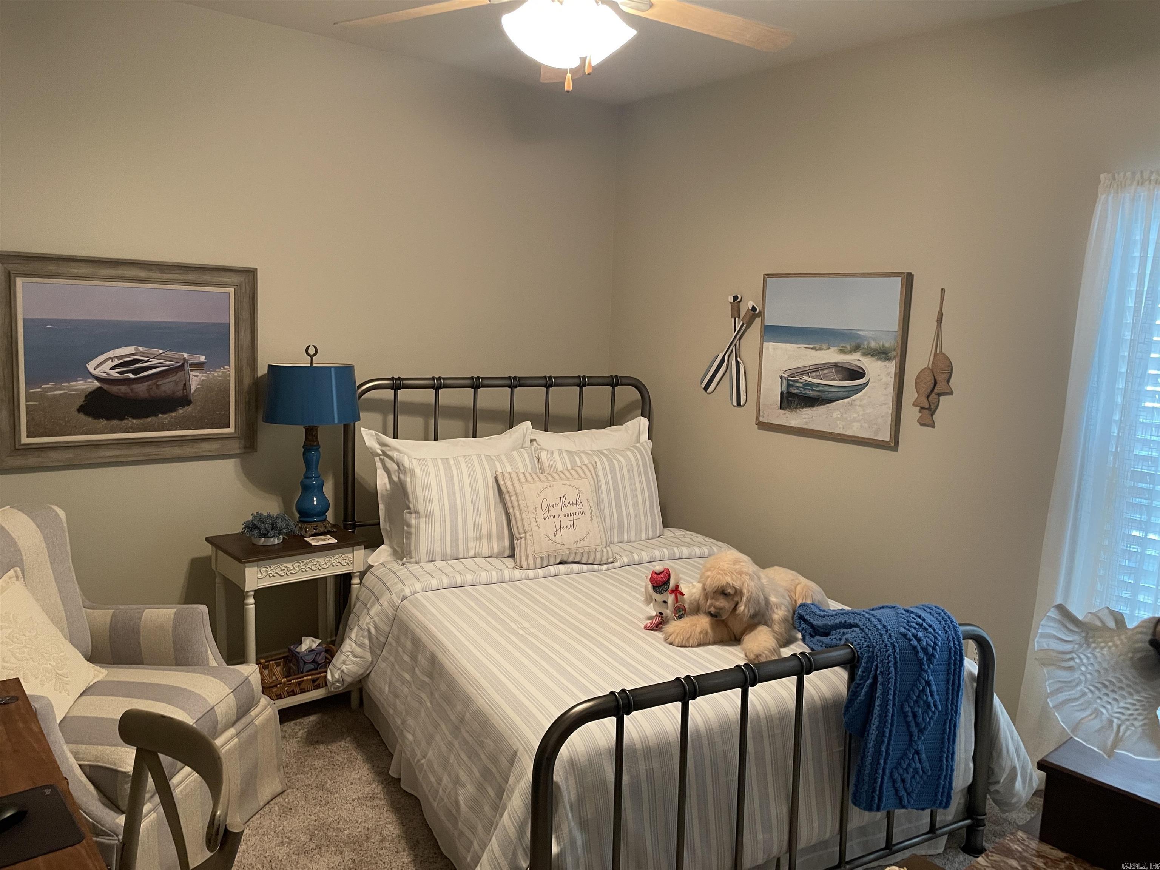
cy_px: 435
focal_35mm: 26
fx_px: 871
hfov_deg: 67.3
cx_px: 580
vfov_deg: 53.1
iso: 400
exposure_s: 1/60
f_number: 1.6
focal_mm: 4.2
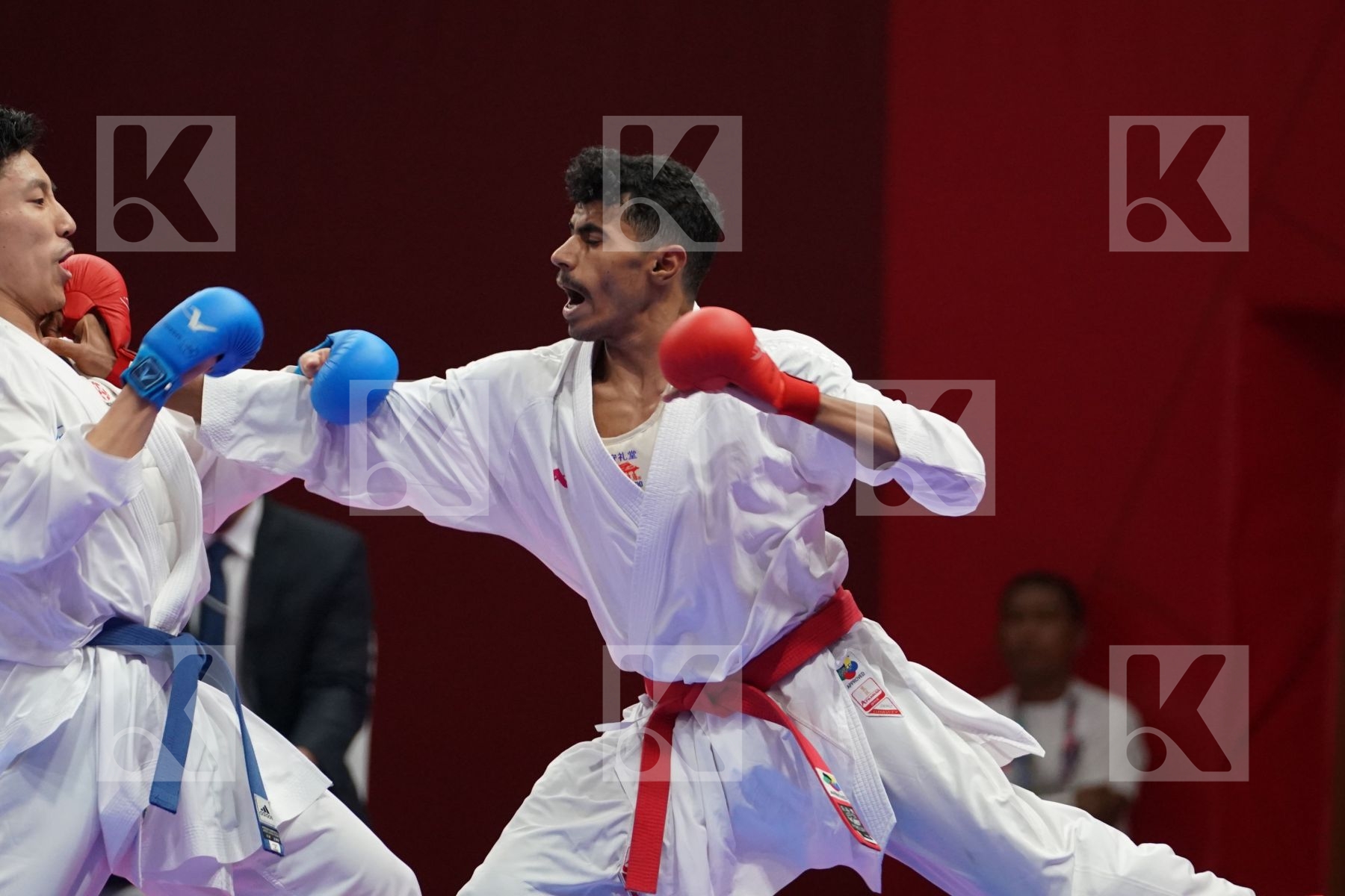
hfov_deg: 5.5
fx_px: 13935
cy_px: 448
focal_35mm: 373
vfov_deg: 3.7
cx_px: 672
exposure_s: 1/1000
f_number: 4
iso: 3200
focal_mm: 249
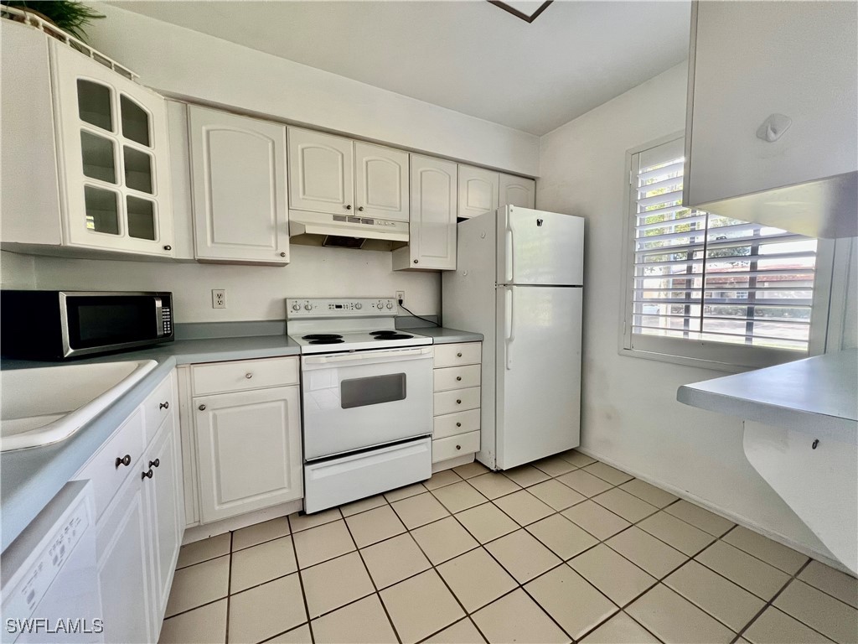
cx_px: 429
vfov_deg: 89.9
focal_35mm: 13
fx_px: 322
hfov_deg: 106.2
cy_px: 322
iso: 200
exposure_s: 1/99
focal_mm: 1.57
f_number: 1.8
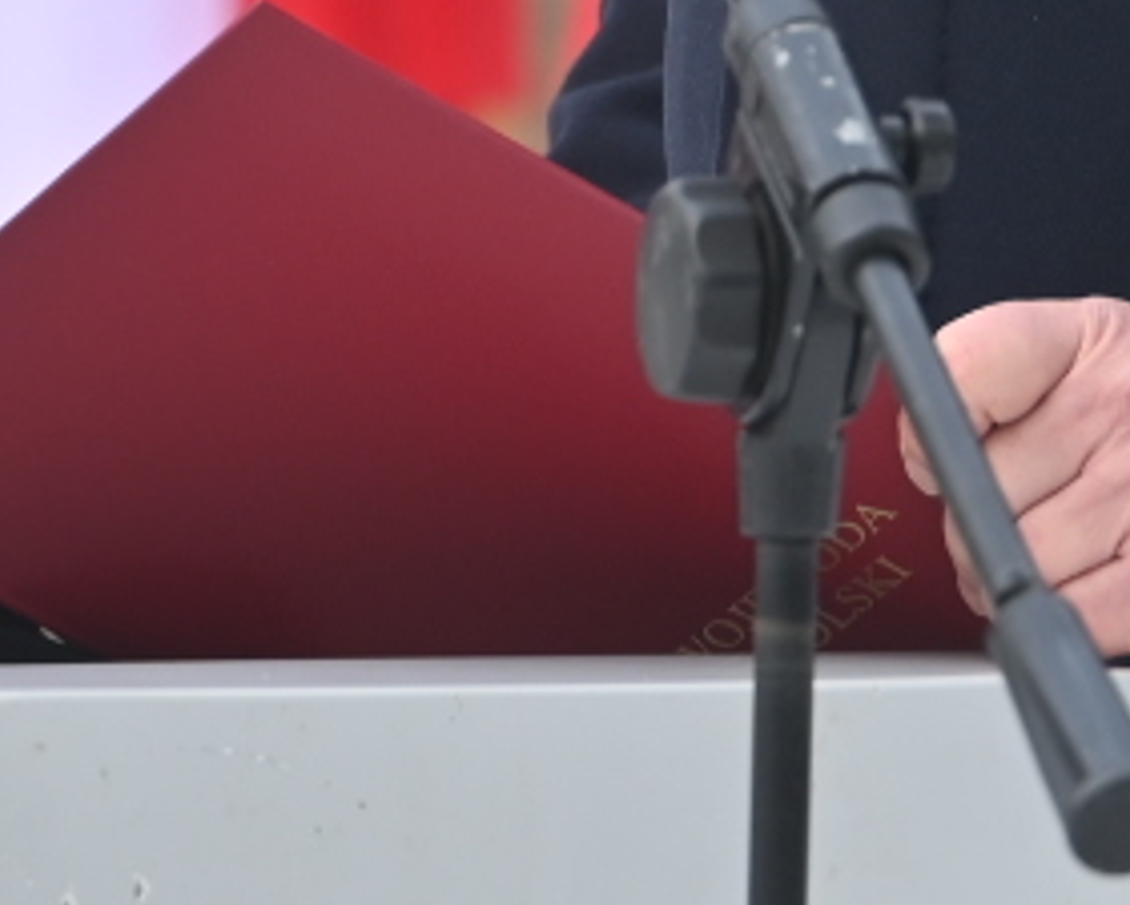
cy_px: -611
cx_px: -40
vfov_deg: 1.6
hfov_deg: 2.0
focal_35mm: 973
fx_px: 32552
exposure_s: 1/400
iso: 100
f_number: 4
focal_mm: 180
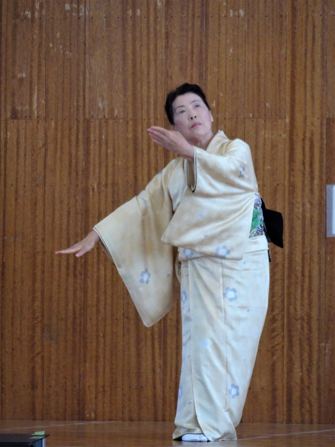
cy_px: 224
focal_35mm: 377
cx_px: 168
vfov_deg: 5.3
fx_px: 4865
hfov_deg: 3.9
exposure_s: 1/200
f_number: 6.3
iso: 800
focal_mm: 64.38
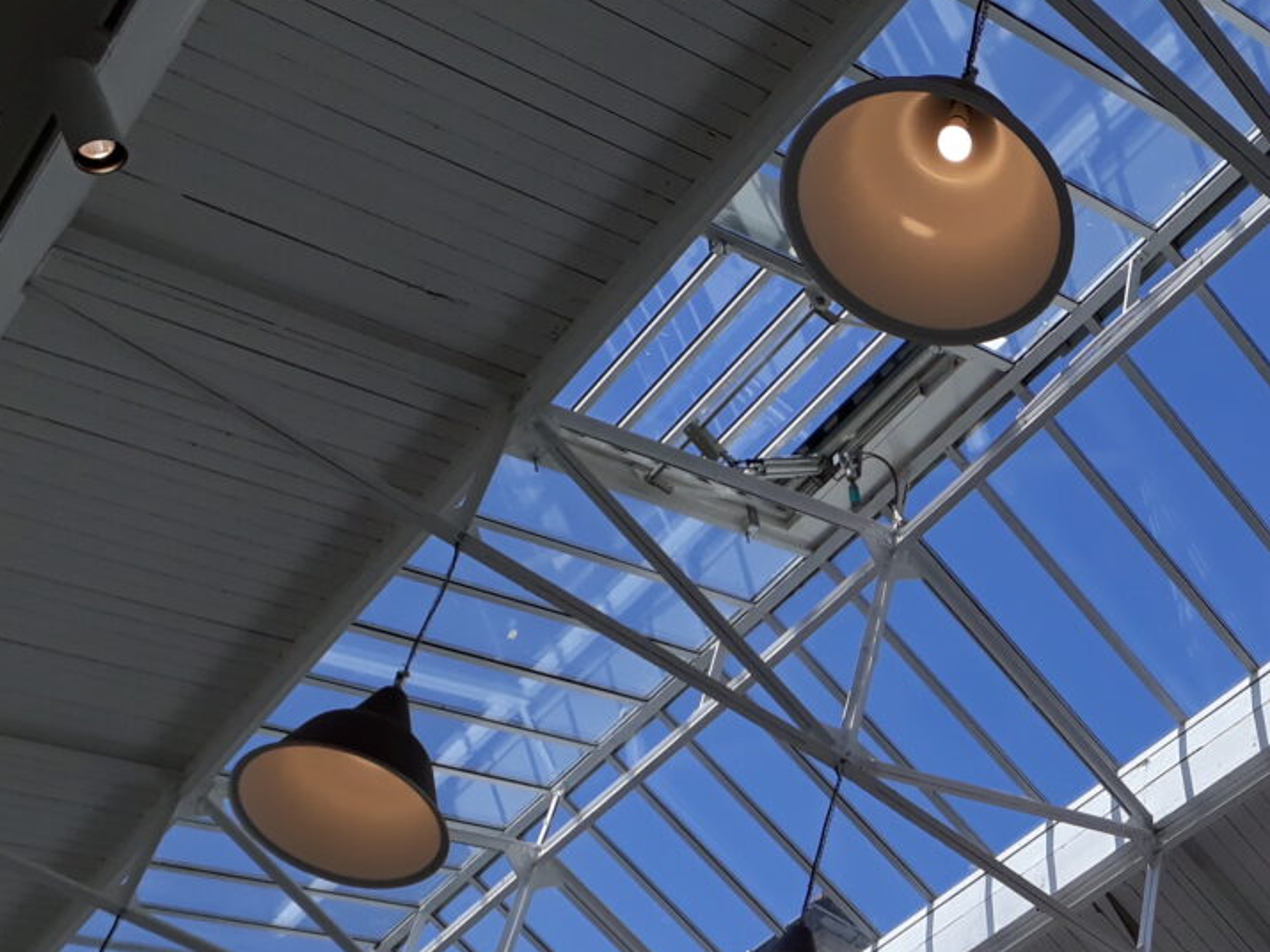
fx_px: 2128
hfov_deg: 31.2
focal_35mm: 58
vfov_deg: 24.0
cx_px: 1215
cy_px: 984
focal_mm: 3.6
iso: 40
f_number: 1.9
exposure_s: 1/1486
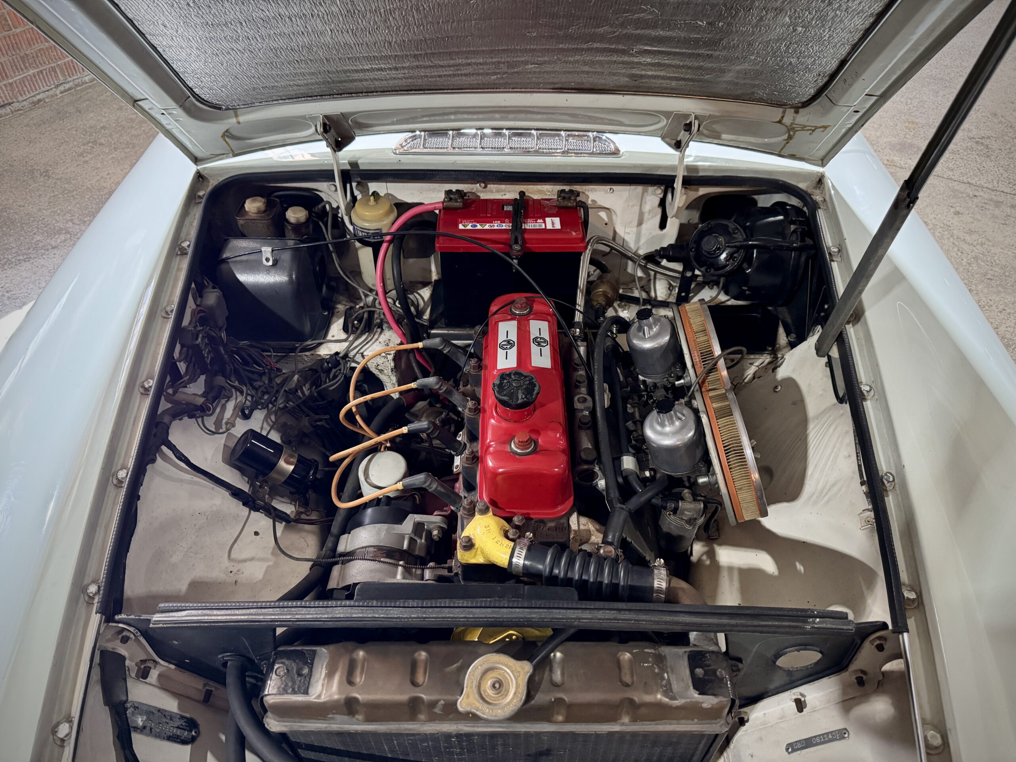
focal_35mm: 24
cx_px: 508
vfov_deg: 56.8
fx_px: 704
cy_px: 381
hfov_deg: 71.6
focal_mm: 6.76
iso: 800
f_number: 1.78
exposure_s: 1/50
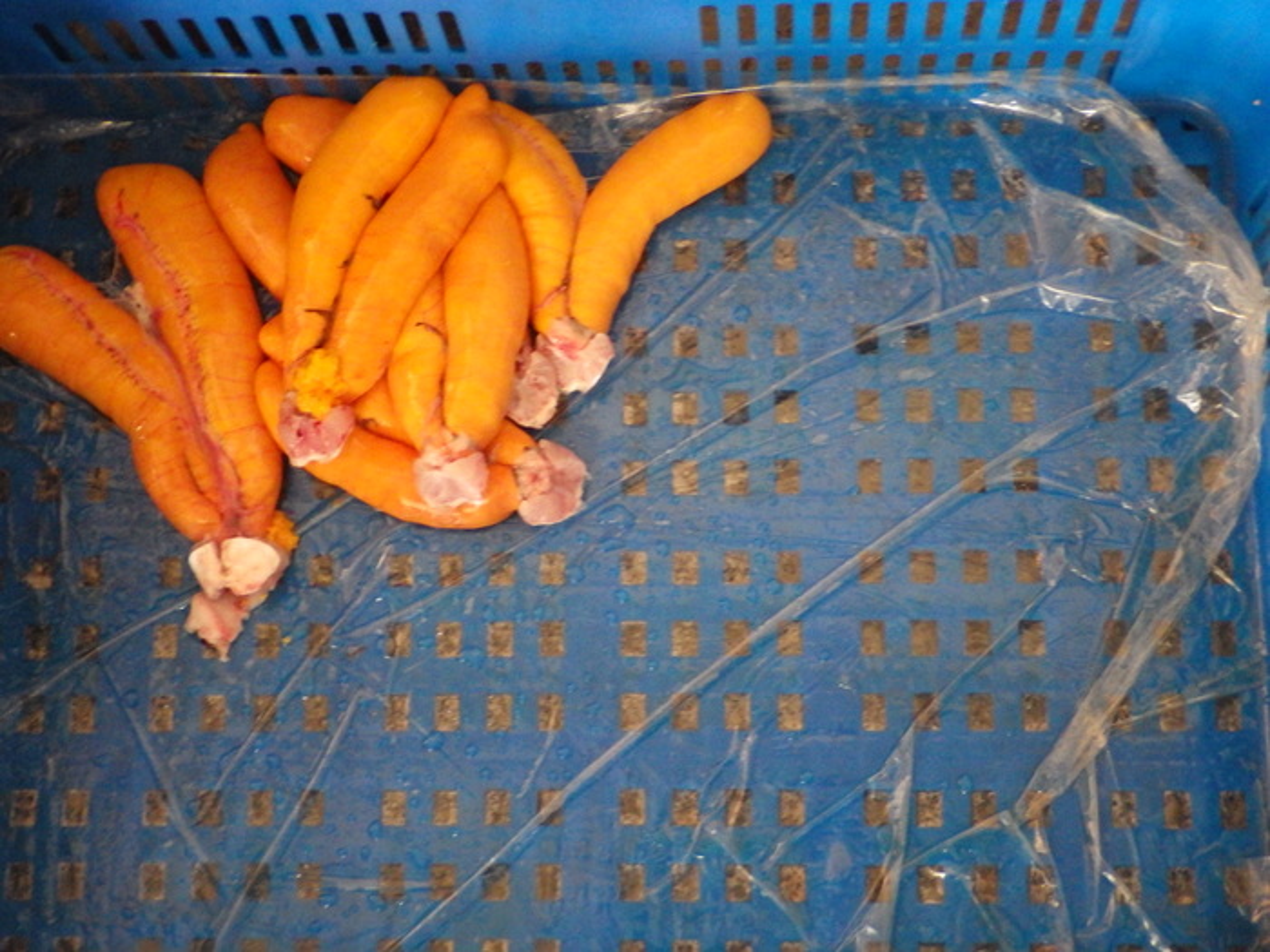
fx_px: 1981
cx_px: 635
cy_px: 476
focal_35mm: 54
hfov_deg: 35.5
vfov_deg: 27.0
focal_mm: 9.6
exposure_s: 1/20
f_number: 3.4
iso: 1600
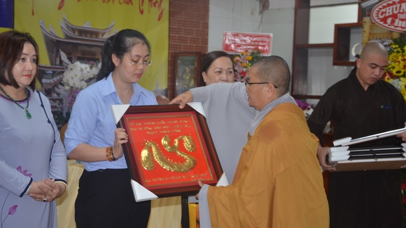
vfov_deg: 15.9
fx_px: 818
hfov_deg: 27.9
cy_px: 99
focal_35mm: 76
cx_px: 204
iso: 800
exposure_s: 1/60
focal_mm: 48
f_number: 4.8
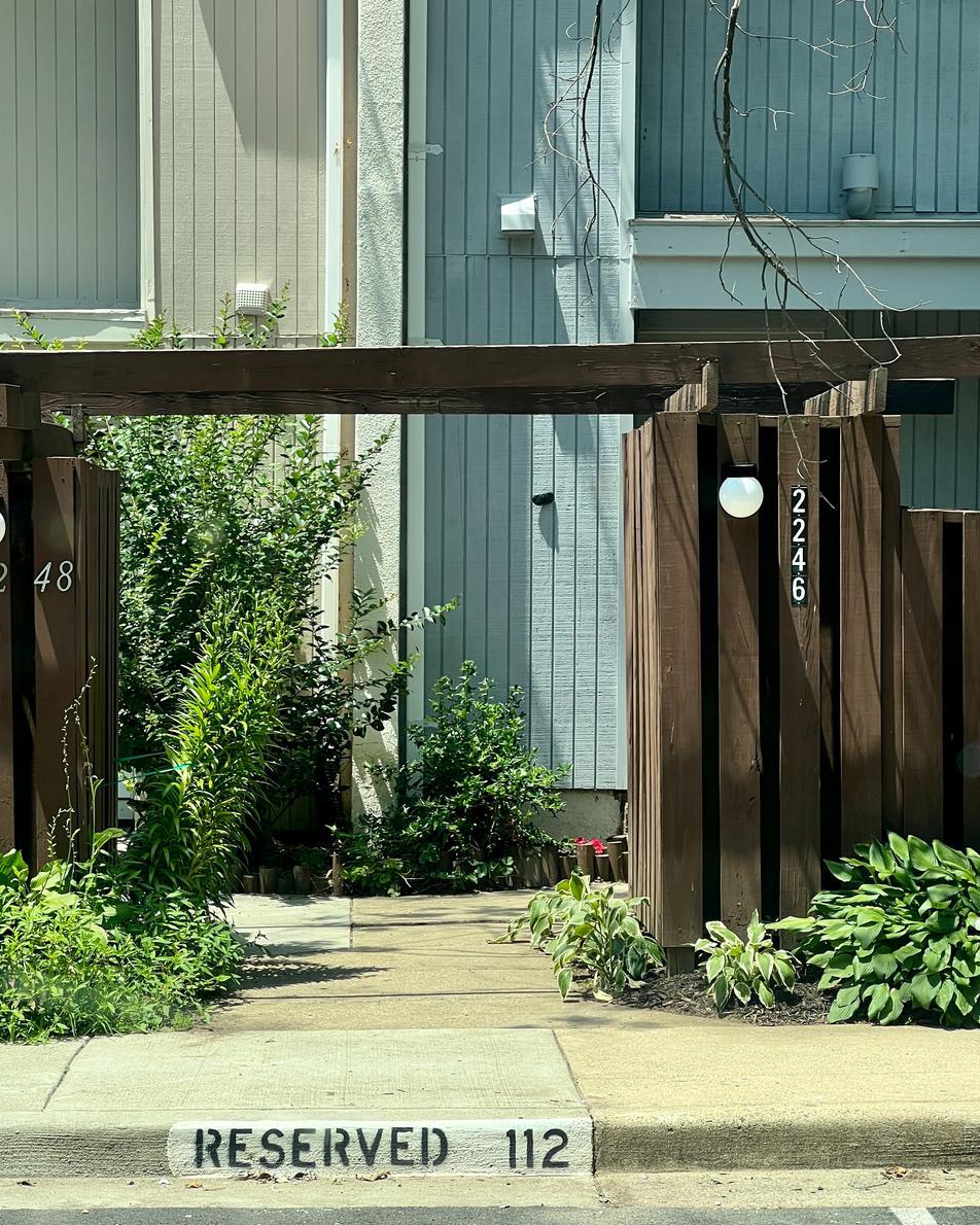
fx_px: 3517
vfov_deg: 19.8
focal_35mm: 97
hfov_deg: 15.9
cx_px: 402
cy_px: 676
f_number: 2.8
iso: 32
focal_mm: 9
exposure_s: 1/378
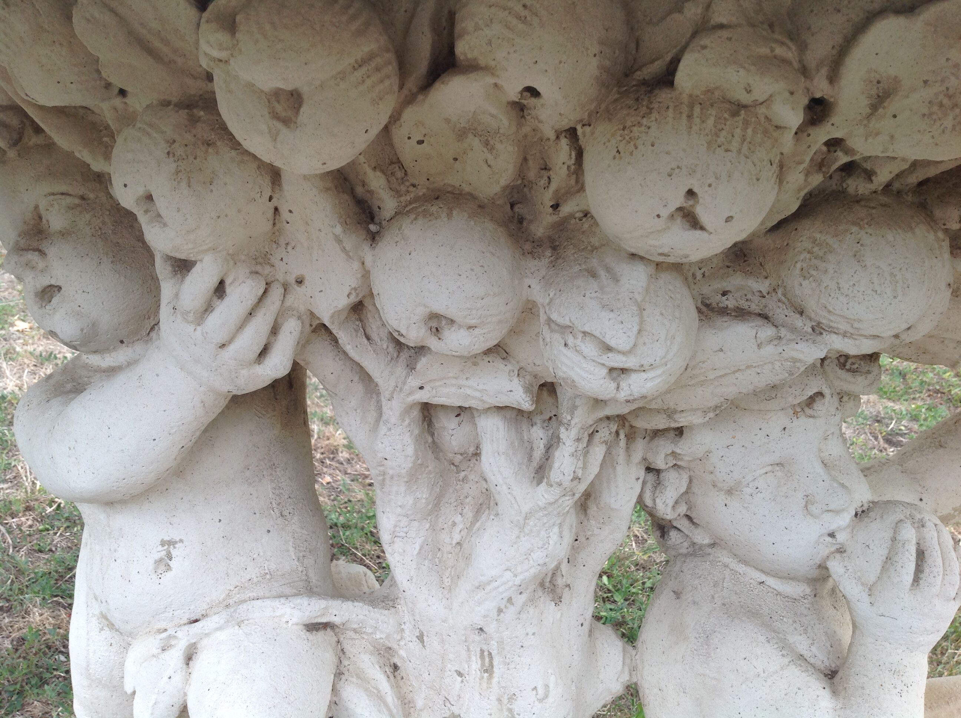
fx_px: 970
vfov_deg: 40.6
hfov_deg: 52.7
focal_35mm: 35
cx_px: 480
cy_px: 359
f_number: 2.4
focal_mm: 4.28
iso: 50
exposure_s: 1/272
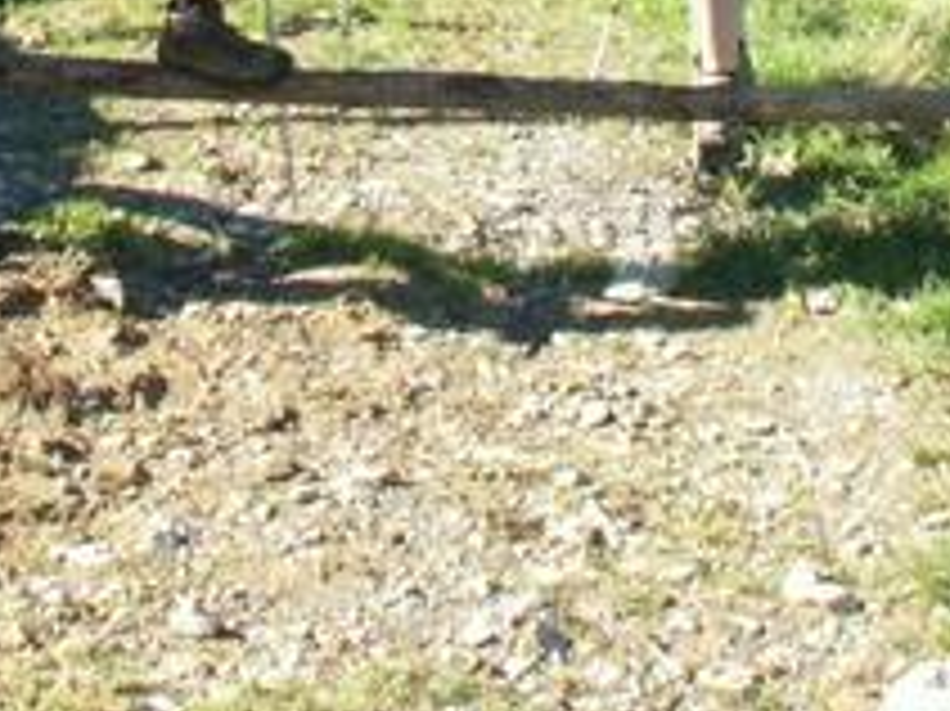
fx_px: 2907
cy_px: -328
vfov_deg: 13.2
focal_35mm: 106
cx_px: 338
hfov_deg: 18.5
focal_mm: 5.86
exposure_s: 1/40
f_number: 7.1
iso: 50
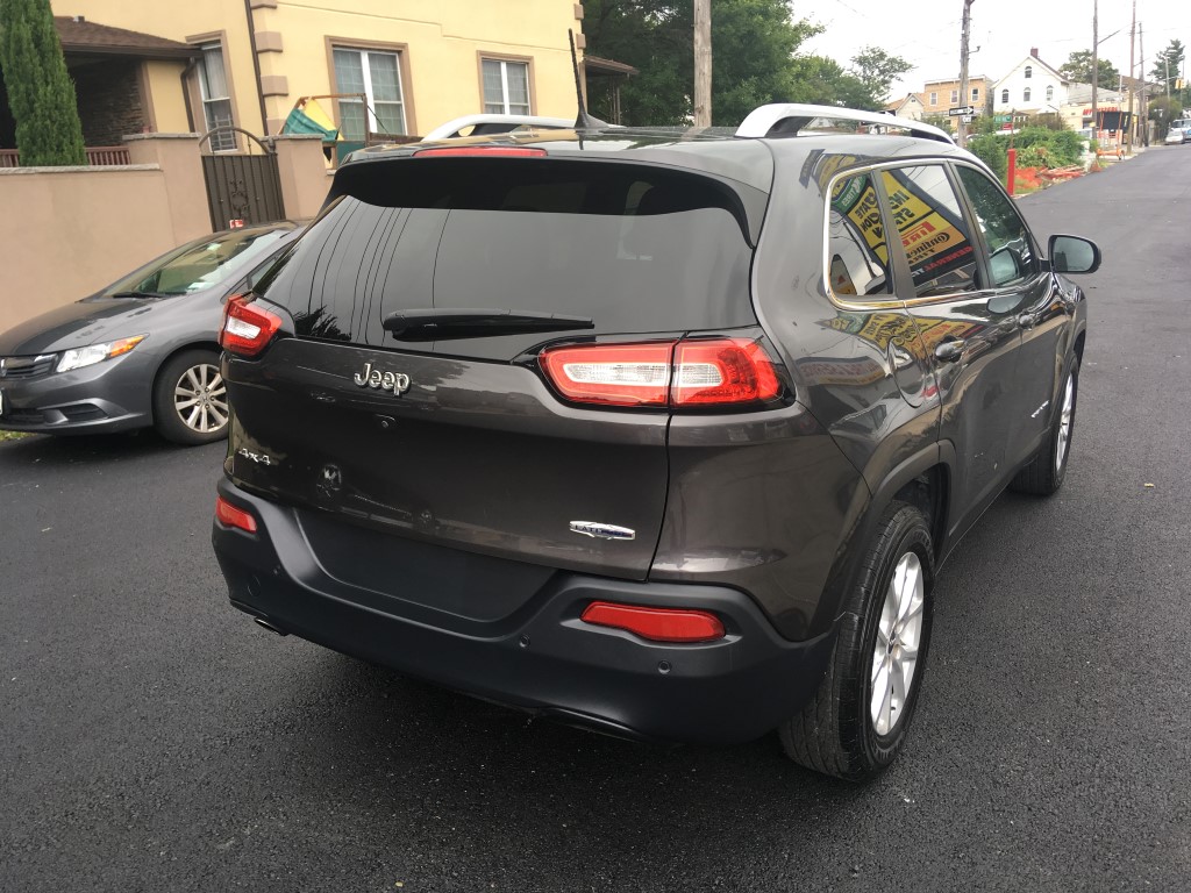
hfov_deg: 61.7
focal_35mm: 29
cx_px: 596
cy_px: 446
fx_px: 998
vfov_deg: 48.2
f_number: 2.2
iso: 25
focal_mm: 4.15
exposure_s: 1/60
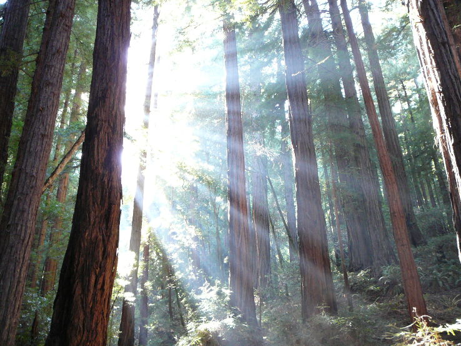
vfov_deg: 40.7
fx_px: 466
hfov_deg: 52.6
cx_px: 230
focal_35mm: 35
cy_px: 173
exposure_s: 1/8
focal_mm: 5.2
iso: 200
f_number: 2.8
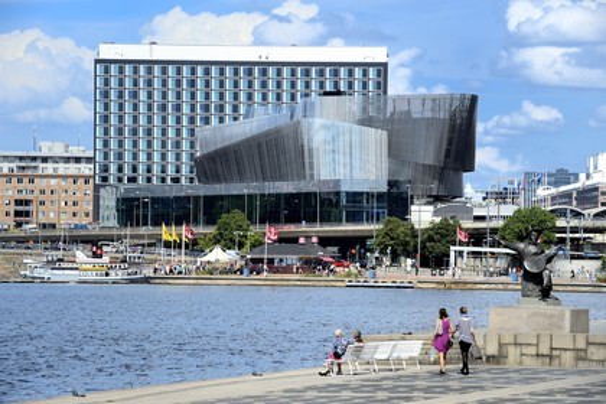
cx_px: 303
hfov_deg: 12.1
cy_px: 202
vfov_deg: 8.1
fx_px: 2861
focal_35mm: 170
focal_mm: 170
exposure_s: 1/400
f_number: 10
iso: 200
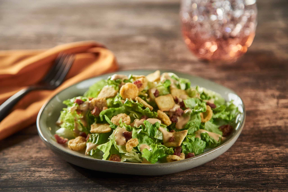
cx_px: 144
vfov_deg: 13.0
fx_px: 840
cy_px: 96
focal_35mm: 105
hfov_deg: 19.5
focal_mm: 105
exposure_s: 1/60
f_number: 4
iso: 250
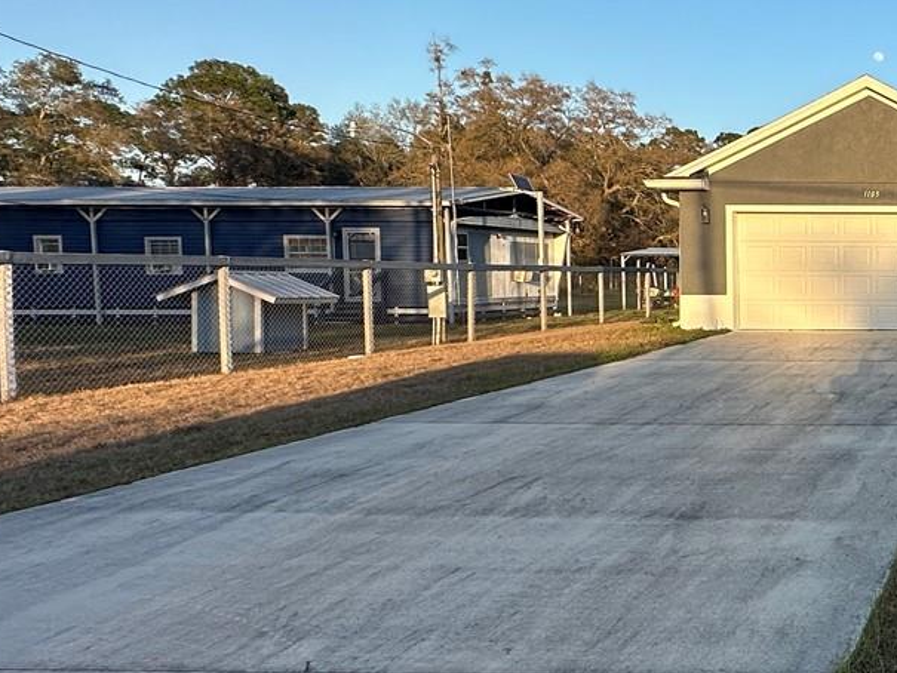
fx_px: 959
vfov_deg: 38.7
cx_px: 1045
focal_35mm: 37
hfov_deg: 38.7
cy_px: 317
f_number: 2.2
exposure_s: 1/818
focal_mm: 2.22
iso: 40
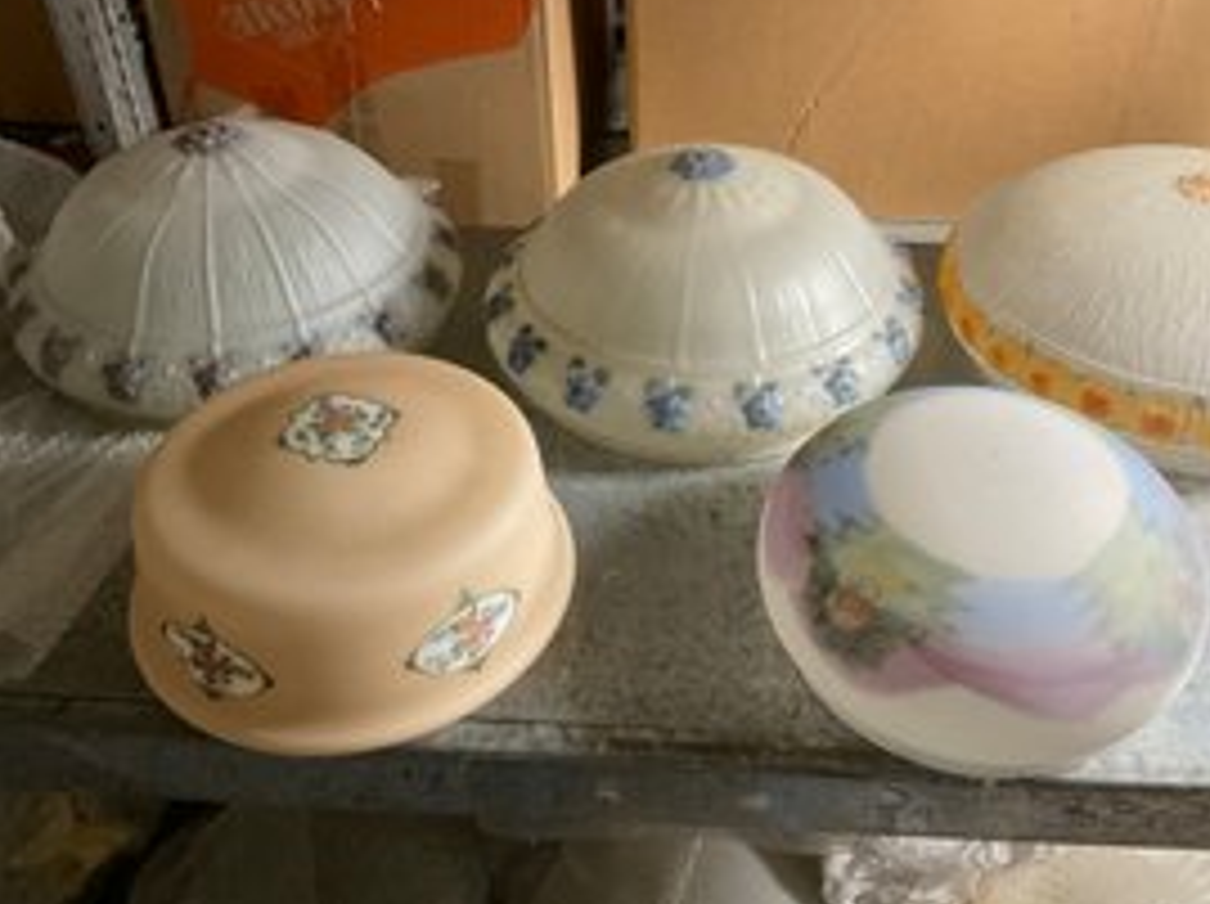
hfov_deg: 50.0
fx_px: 1292
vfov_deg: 38.4
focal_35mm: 37
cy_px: 362
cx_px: 690
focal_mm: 3
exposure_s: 1/60
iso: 200
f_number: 1.8
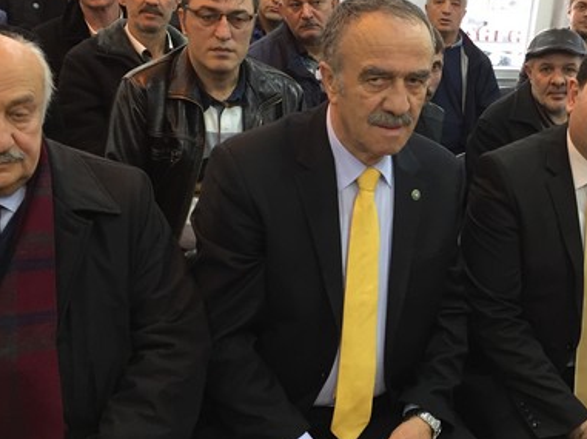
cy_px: 194
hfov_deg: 36.9
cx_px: 416
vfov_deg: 28.5
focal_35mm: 51
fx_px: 864
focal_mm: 4.15
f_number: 2.2
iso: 125
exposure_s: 1/33
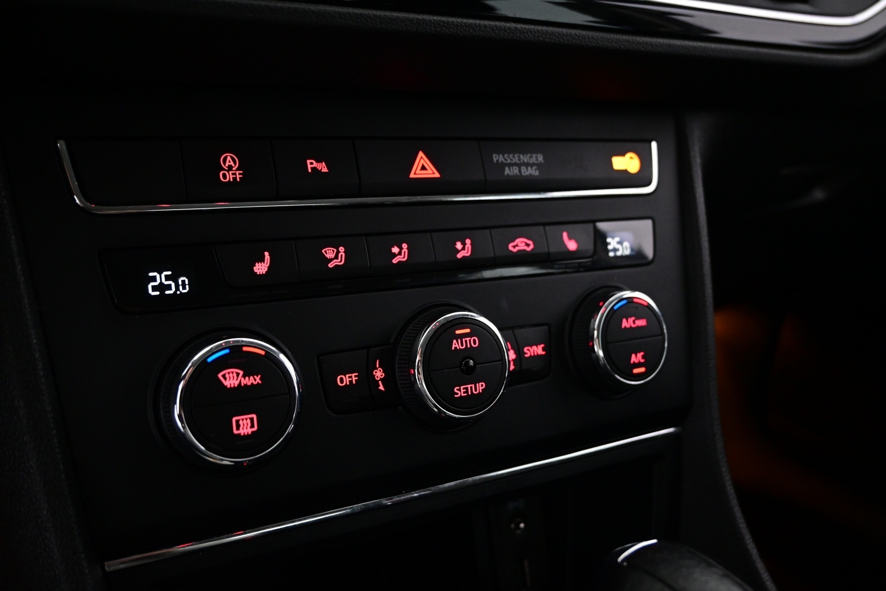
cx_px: 443
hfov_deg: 59.5
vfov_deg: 41.7
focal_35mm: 32
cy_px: 296
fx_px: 775
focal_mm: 21
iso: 2500
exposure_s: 1/30
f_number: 4
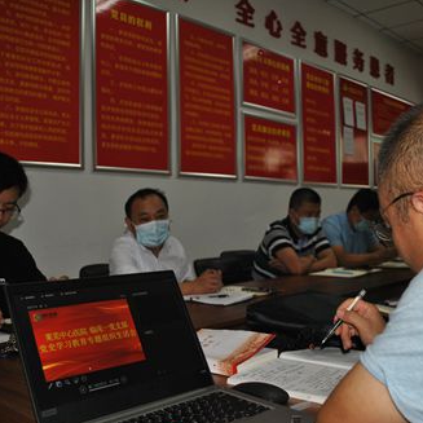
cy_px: 214
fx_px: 539
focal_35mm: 39
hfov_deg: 42.8
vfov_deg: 42.8
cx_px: 216
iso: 200
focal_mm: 20
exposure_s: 1/60
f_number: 3.8
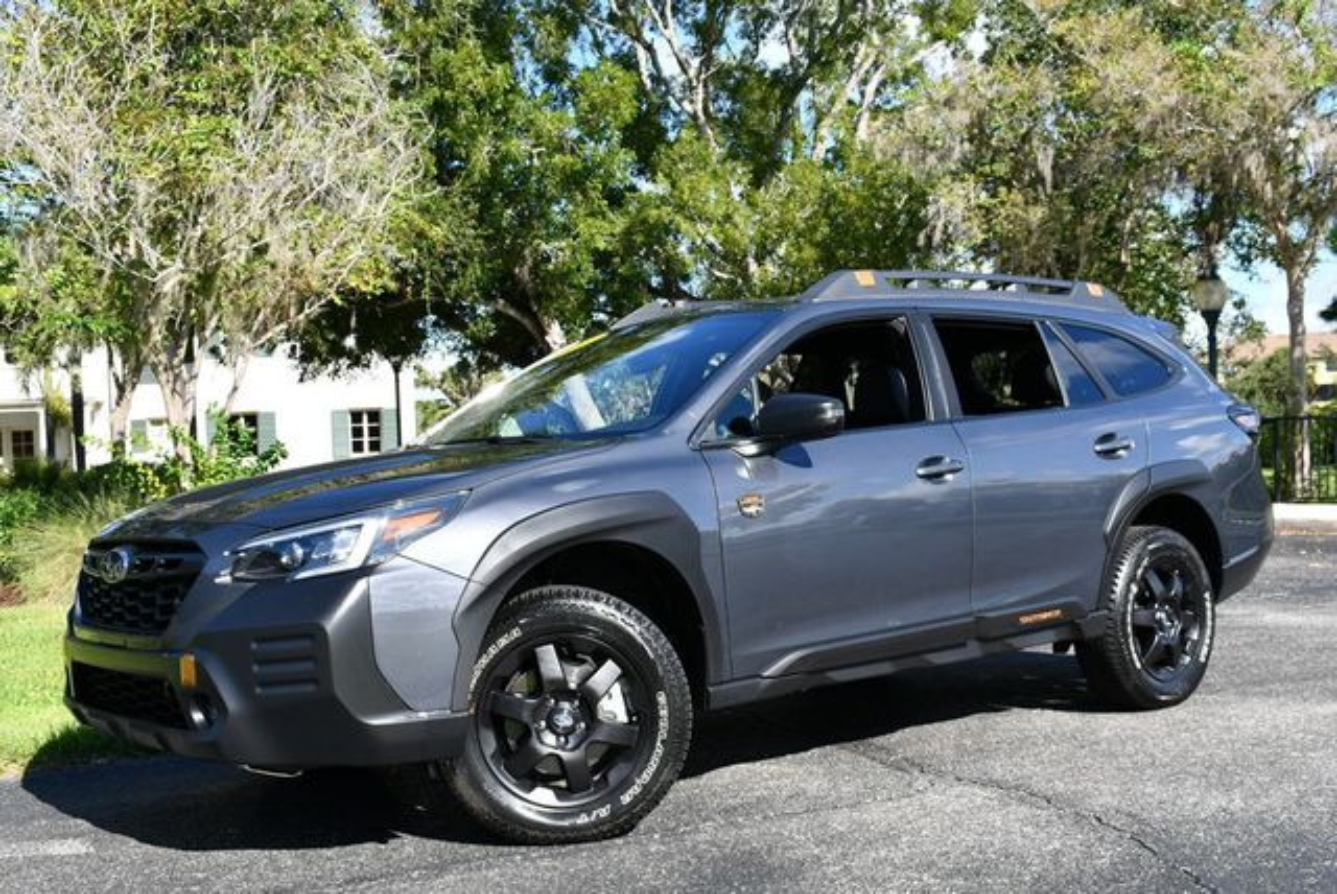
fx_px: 1636
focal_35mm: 44
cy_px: 447
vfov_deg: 30.6
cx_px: 668
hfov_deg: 44.5
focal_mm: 22
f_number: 8
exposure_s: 1/250
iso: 160
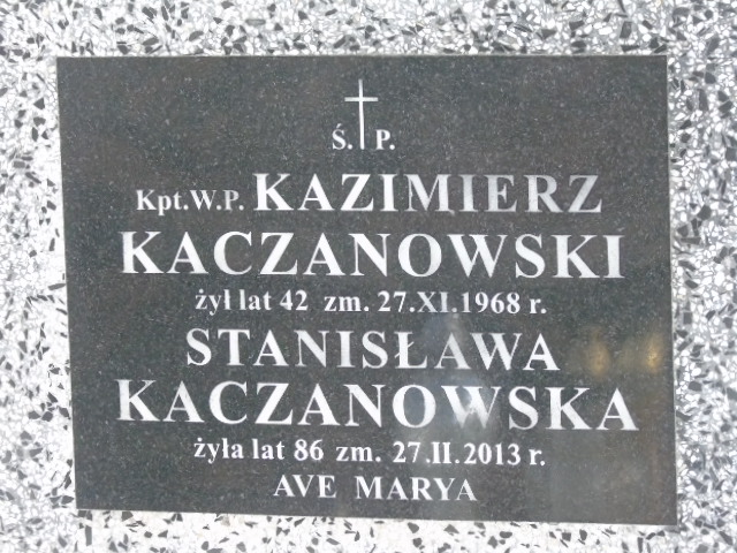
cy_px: 276
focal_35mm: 186
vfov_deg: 8.0
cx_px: 368
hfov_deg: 10.6
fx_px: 3960
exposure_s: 1/40
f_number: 5
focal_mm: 33
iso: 800
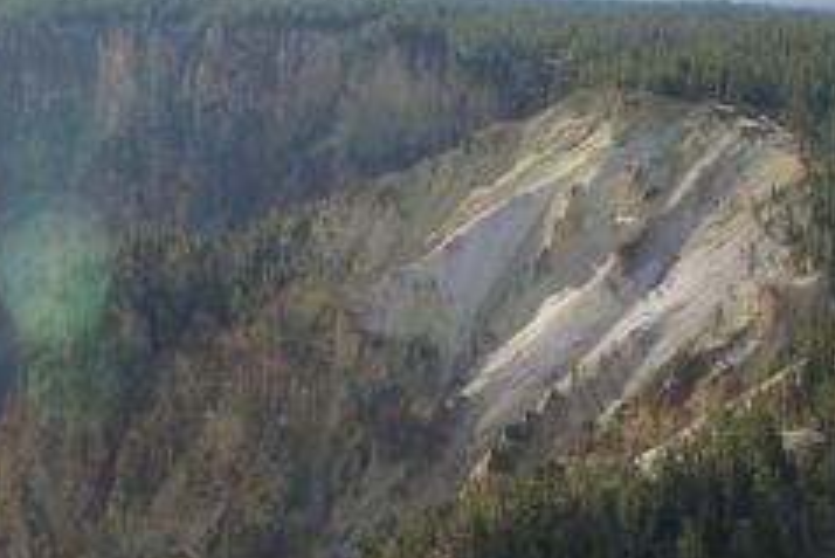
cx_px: 119
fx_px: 2344
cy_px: 519
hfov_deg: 19.9
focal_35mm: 101
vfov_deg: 13.4
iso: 100
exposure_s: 1/80
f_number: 9
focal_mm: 20
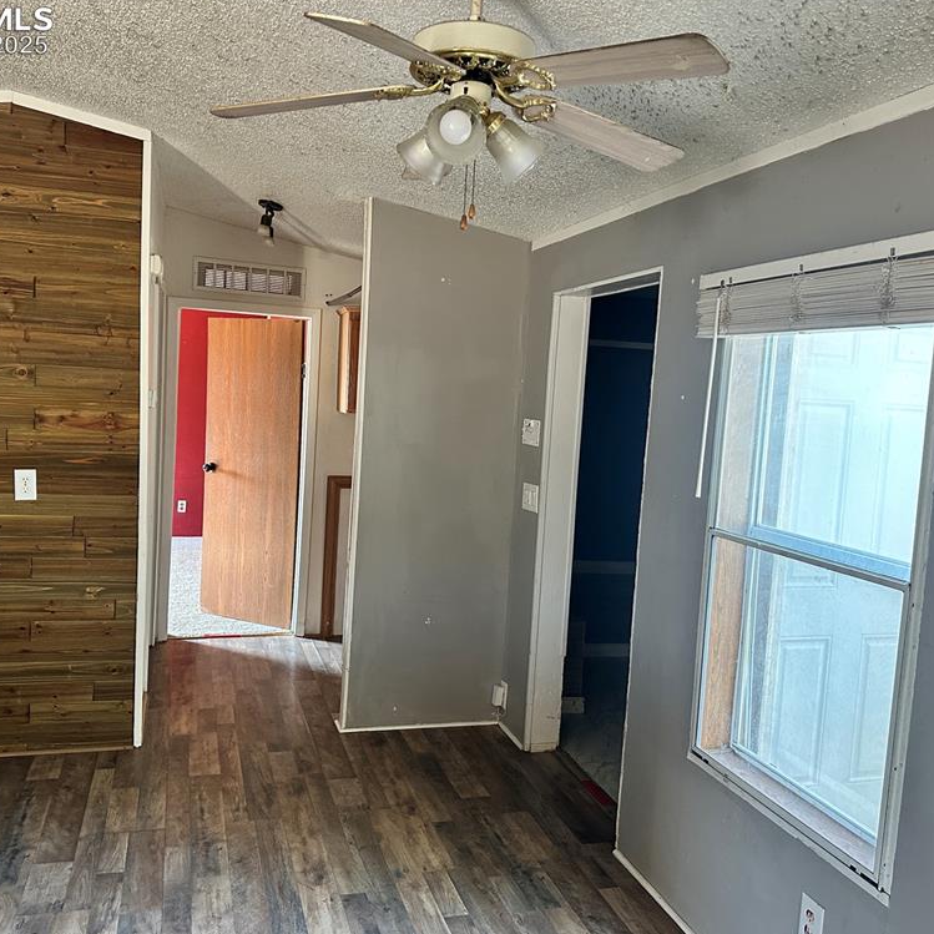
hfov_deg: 55.6
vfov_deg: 55.6
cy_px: 463
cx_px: 441
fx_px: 885
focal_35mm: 29
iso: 320
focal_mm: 6.86
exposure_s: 1/60
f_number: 1.78
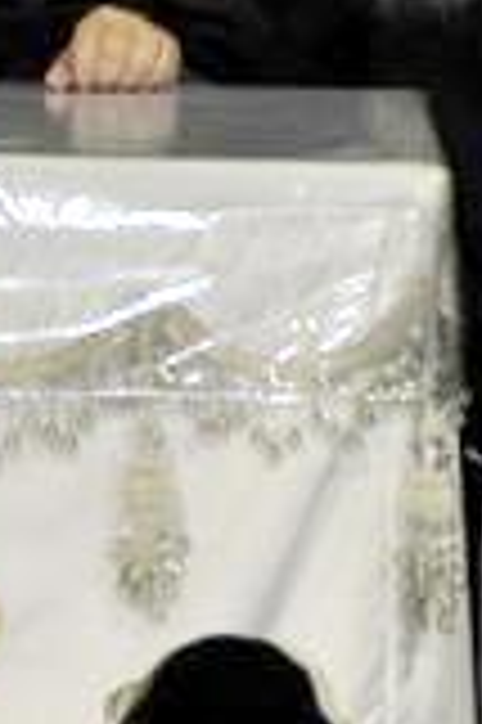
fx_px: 19449
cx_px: 5
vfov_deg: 2.1
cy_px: 202
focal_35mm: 966
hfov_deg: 1.4
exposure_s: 1/60
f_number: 5.6
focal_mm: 135
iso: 500
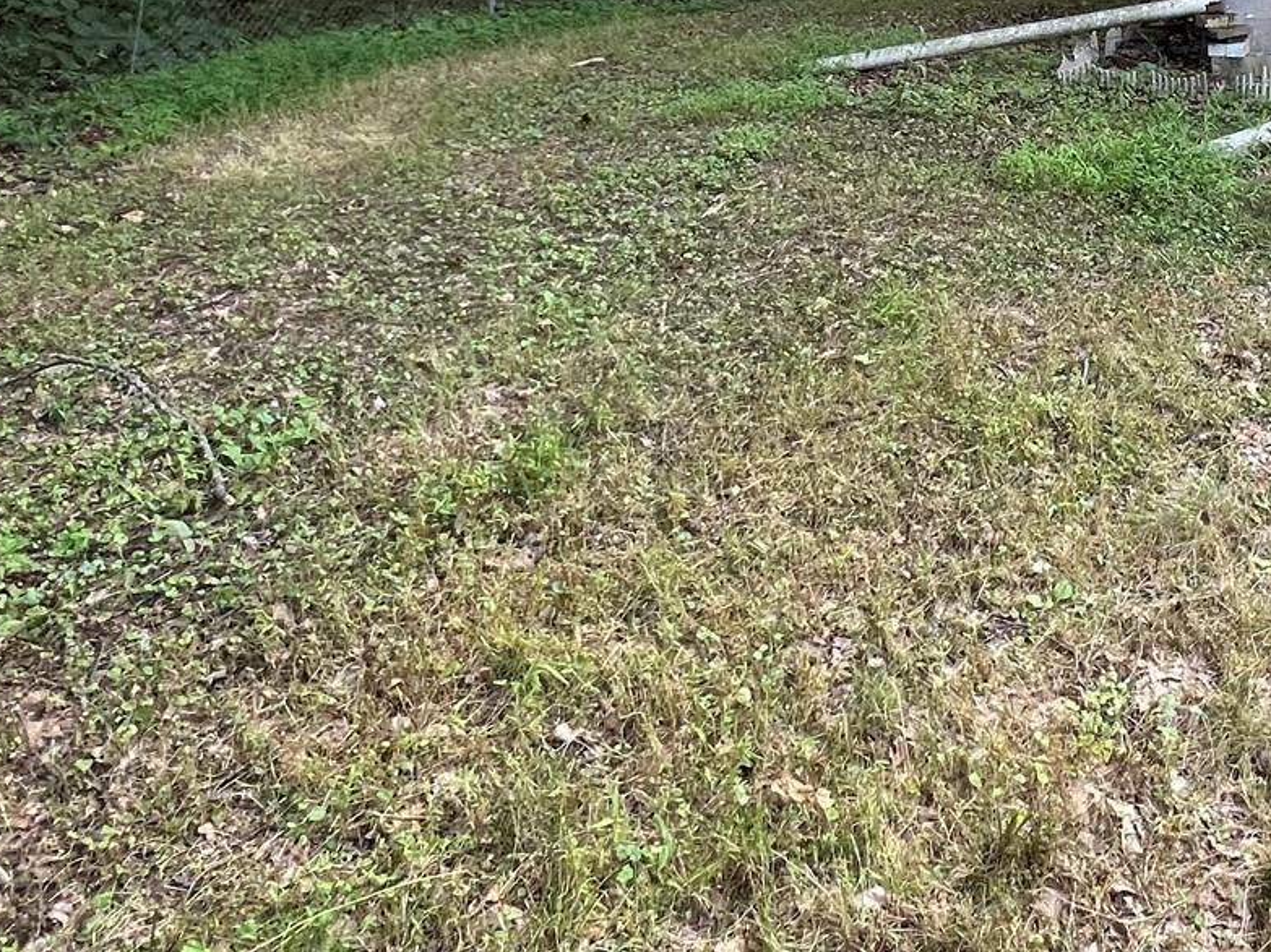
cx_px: 938
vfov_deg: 37.7
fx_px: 1248
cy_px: 19
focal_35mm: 34
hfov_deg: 51.9
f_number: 1.8
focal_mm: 1.57
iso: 80
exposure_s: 1/99
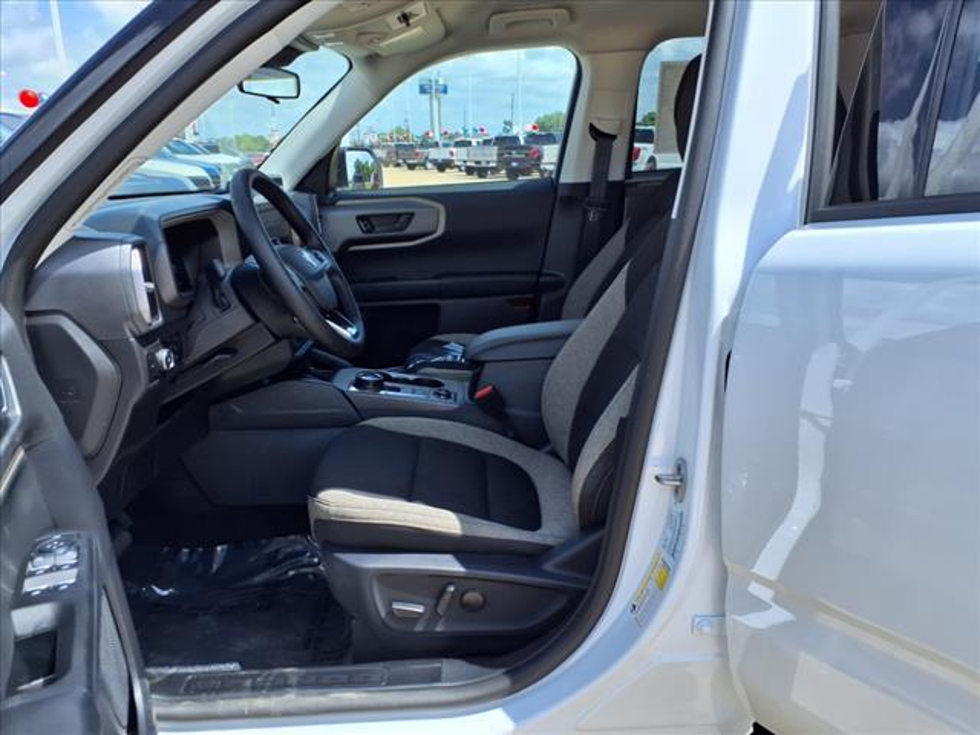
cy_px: 368
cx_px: 490
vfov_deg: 51.4
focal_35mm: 27
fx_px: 764
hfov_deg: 65.3
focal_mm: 3.58
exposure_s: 1/1111
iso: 40
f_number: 1.9
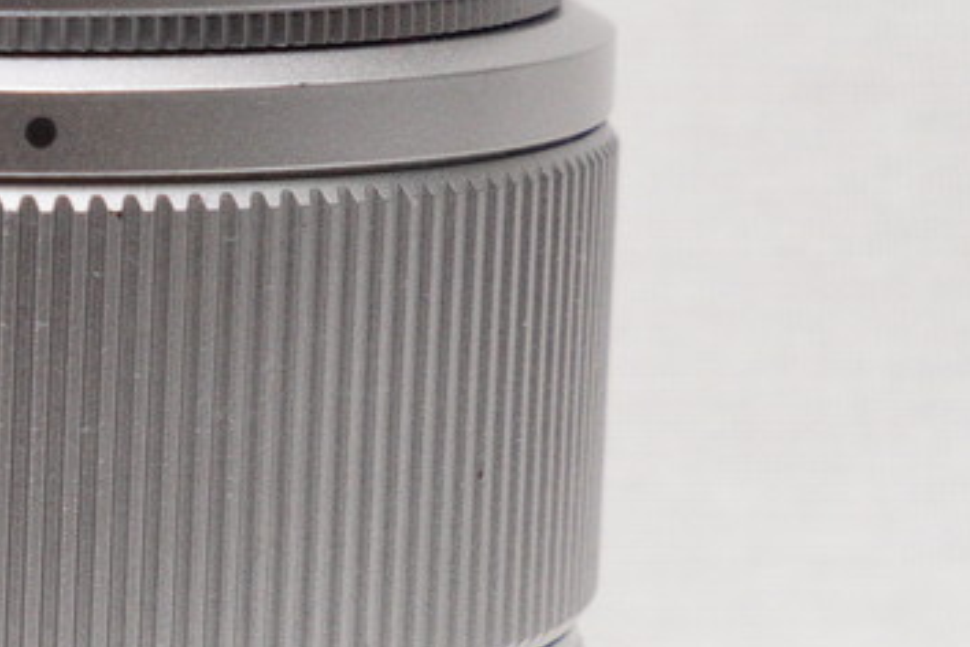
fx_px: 6392
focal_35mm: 237
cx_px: -751
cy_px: 451
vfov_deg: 5.8
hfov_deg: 8.4
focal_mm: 35
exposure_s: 1/60
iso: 800
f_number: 8
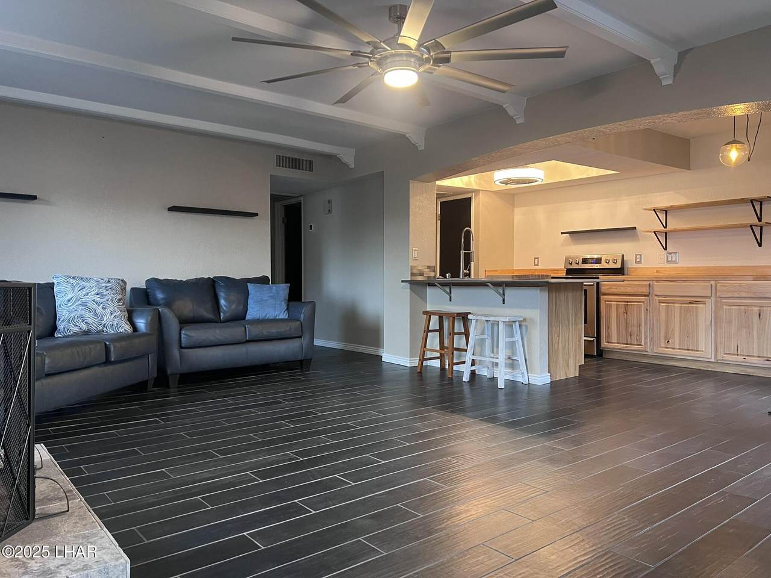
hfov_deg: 67.3
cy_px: 289
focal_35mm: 26
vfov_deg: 53.1
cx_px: 386
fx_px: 579
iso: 500
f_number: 1.5
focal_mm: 5.7
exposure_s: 1/60
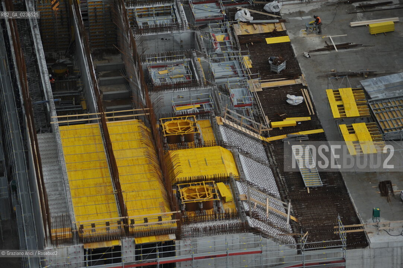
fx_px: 2237
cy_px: 134
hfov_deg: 10.3
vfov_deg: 6.9
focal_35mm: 200
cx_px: 202
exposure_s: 1/1600
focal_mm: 200
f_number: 5
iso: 640
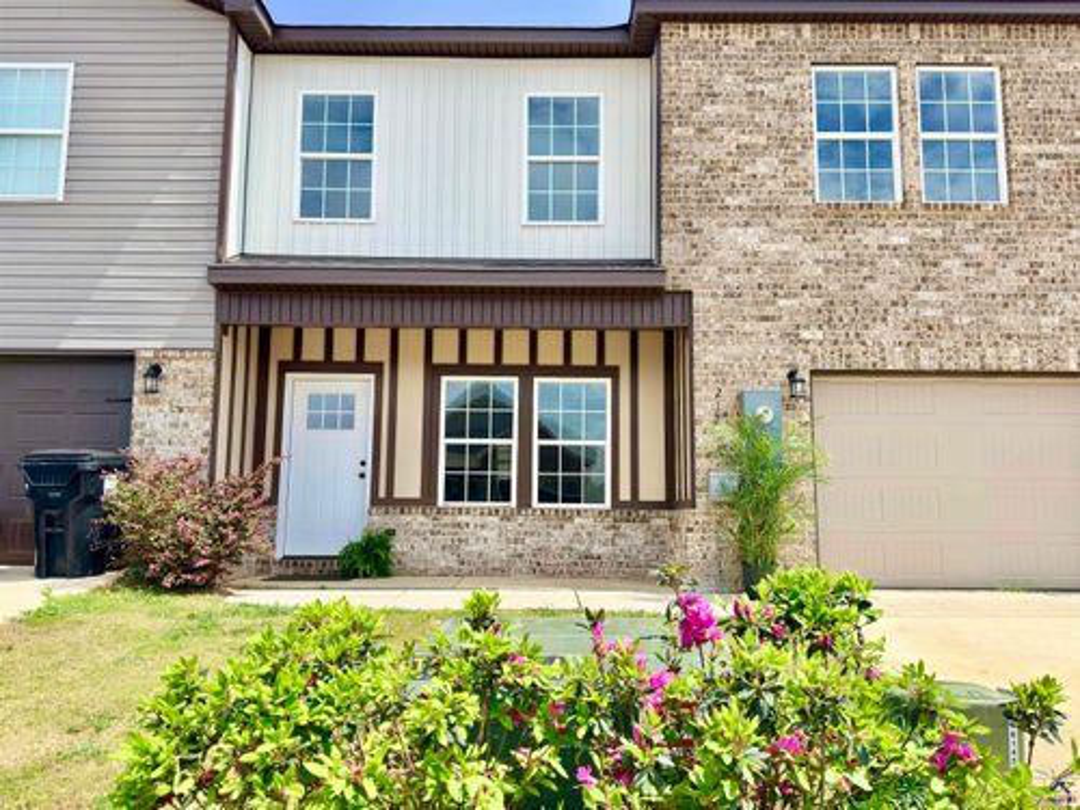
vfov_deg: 53.1
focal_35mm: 26
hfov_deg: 67.3
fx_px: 811
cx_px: 540
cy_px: 405
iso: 80
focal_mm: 6.76
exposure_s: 1/3610
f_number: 1.78
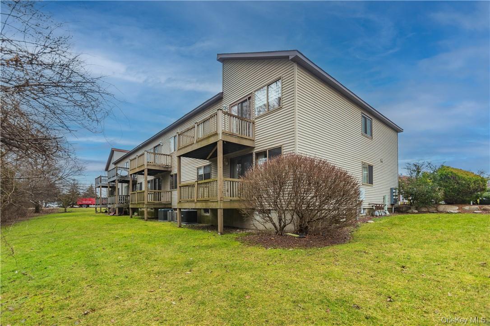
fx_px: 204
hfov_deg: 100.4
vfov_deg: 77.3
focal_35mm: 15
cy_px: 163
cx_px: 245
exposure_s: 1/125
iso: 100
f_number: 5.6
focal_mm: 10
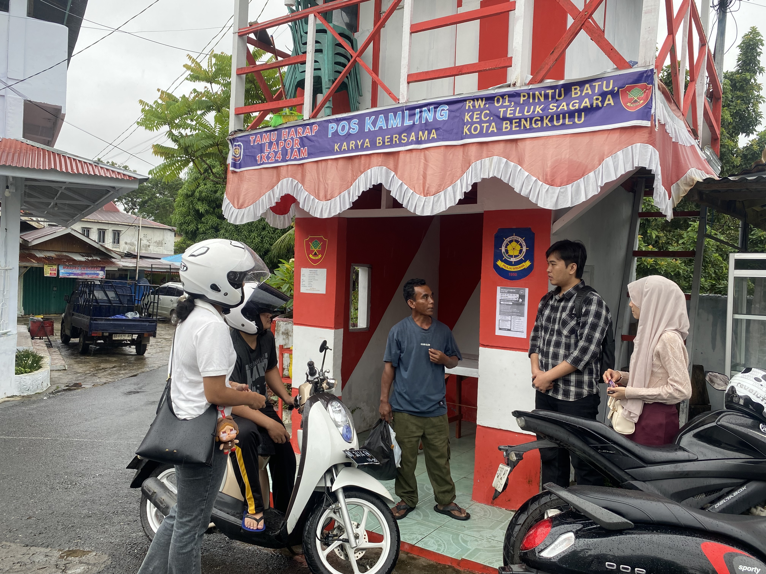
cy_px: 287
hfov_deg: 67.3
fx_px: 575
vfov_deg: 53.1
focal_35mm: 26
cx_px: 383
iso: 32
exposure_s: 1/158
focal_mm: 4.25
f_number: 1.8
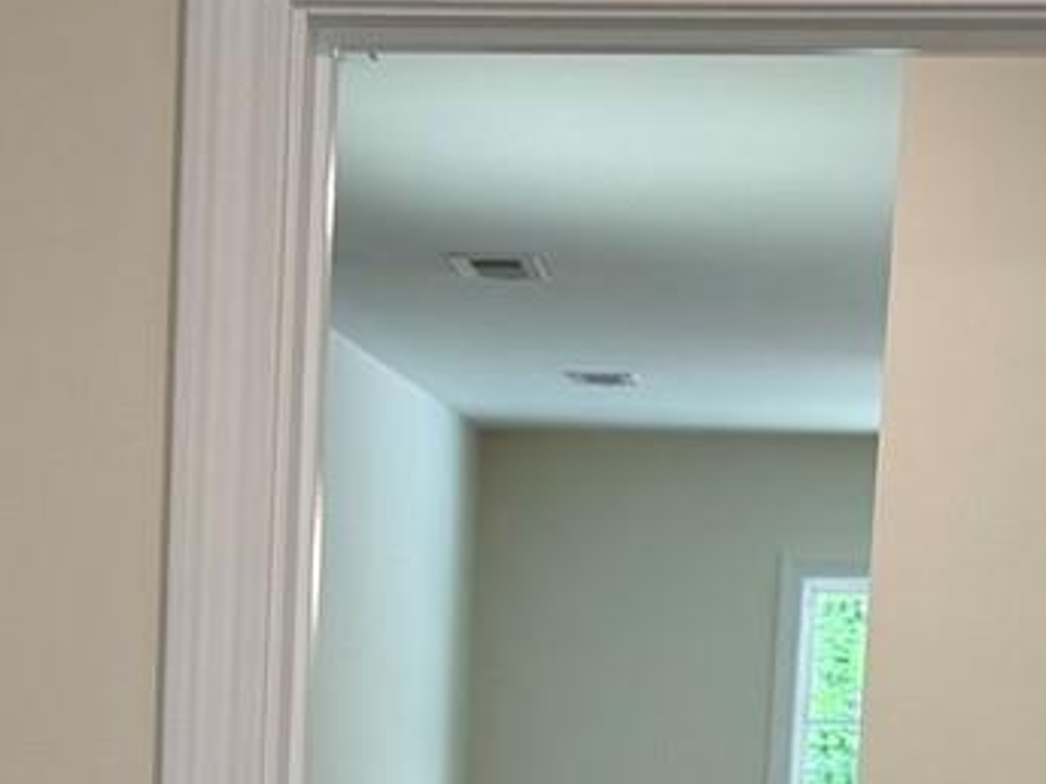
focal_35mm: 143
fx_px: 4321
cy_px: 1565
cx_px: 216
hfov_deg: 13.7
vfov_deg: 9.7
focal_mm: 6.76
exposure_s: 1/120
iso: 80
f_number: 1.78
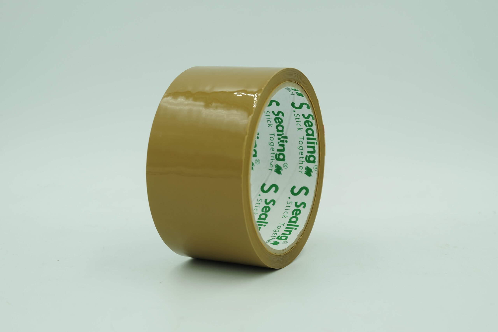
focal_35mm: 58
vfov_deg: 23.4
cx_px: 249
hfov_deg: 34.5
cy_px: 166
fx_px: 802
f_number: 6.4
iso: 200
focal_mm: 38.7
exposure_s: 1/125
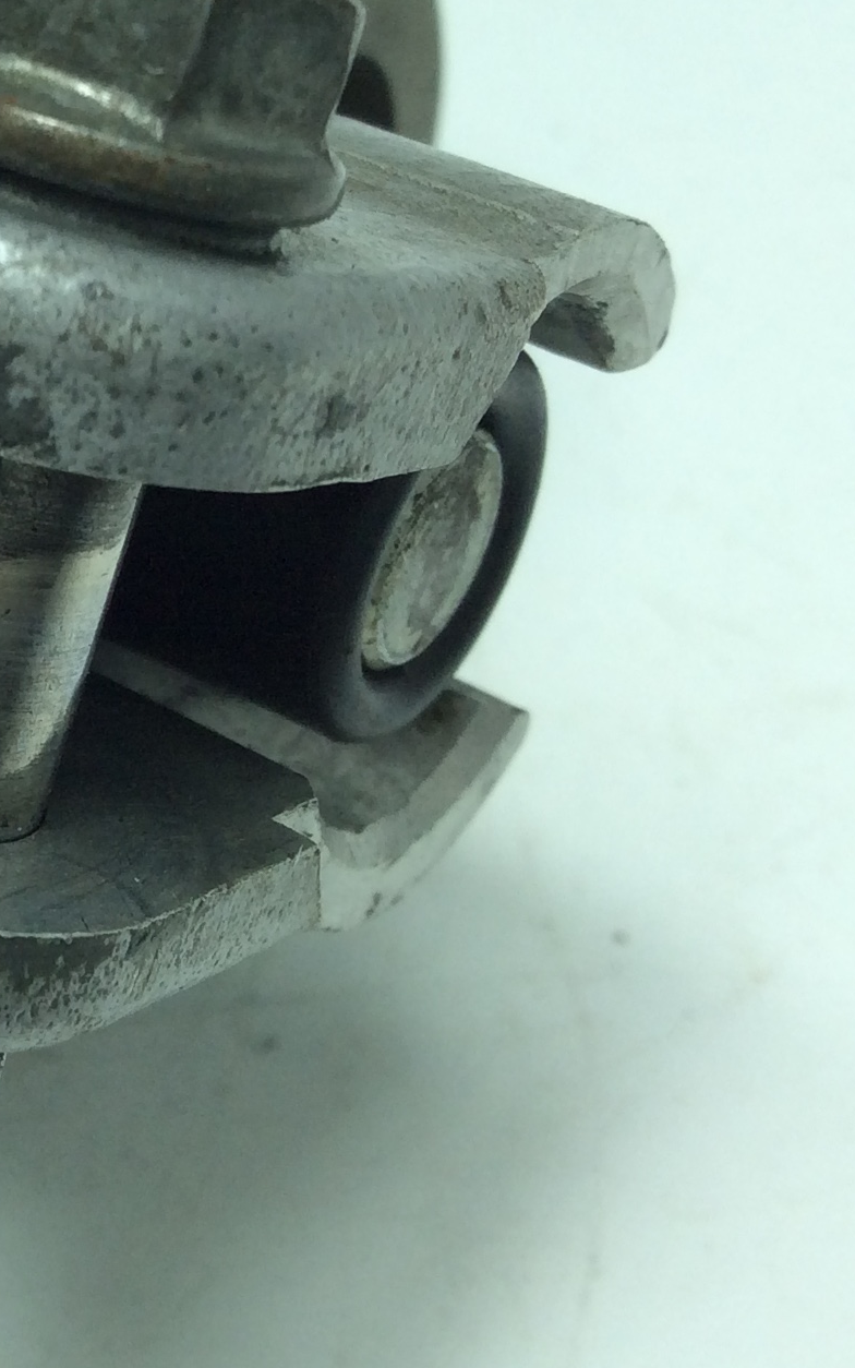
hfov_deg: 17.0
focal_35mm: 70
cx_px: -378
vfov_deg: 29.1
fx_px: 2609
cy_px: 408
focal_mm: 3.3
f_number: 2.4
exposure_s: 1/325
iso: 32
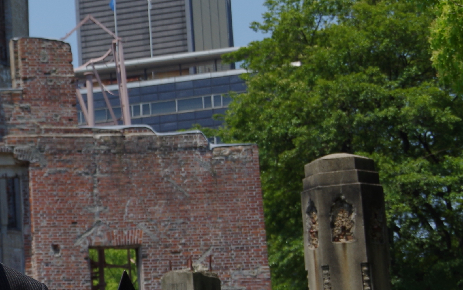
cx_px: -113
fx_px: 1779
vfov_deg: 9.3
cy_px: 155
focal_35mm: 141
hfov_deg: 14.3
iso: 100
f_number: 5.6
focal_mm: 31
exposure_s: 1/400
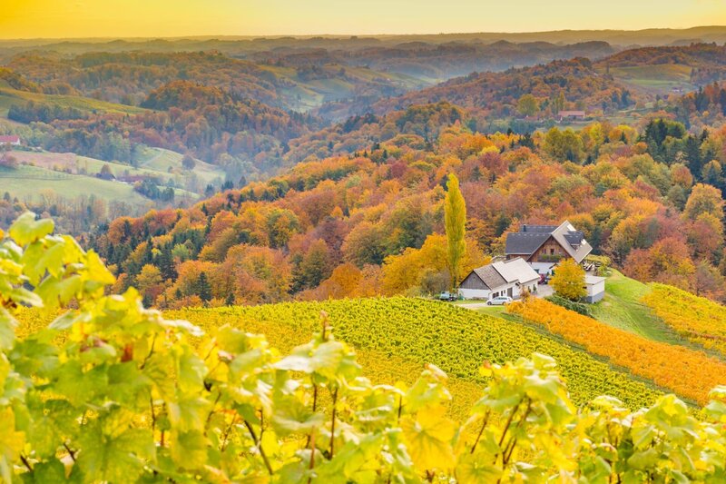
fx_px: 1694
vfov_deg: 16.3
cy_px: 242
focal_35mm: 84
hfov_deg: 24.2
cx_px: 363
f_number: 9
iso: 200
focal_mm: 56
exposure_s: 1/160
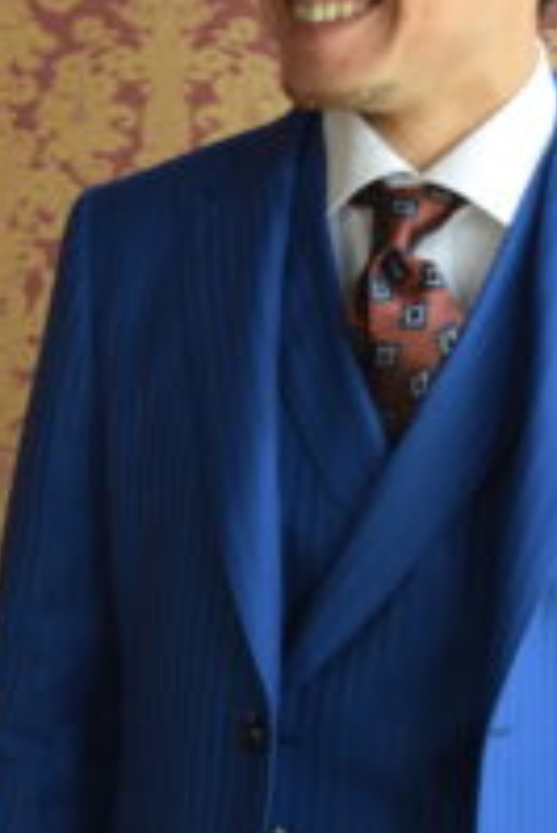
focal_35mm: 129
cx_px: 88
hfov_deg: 10.6
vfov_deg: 15.8
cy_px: 213
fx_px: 2988
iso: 220
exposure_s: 1/60
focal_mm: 38
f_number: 4.8
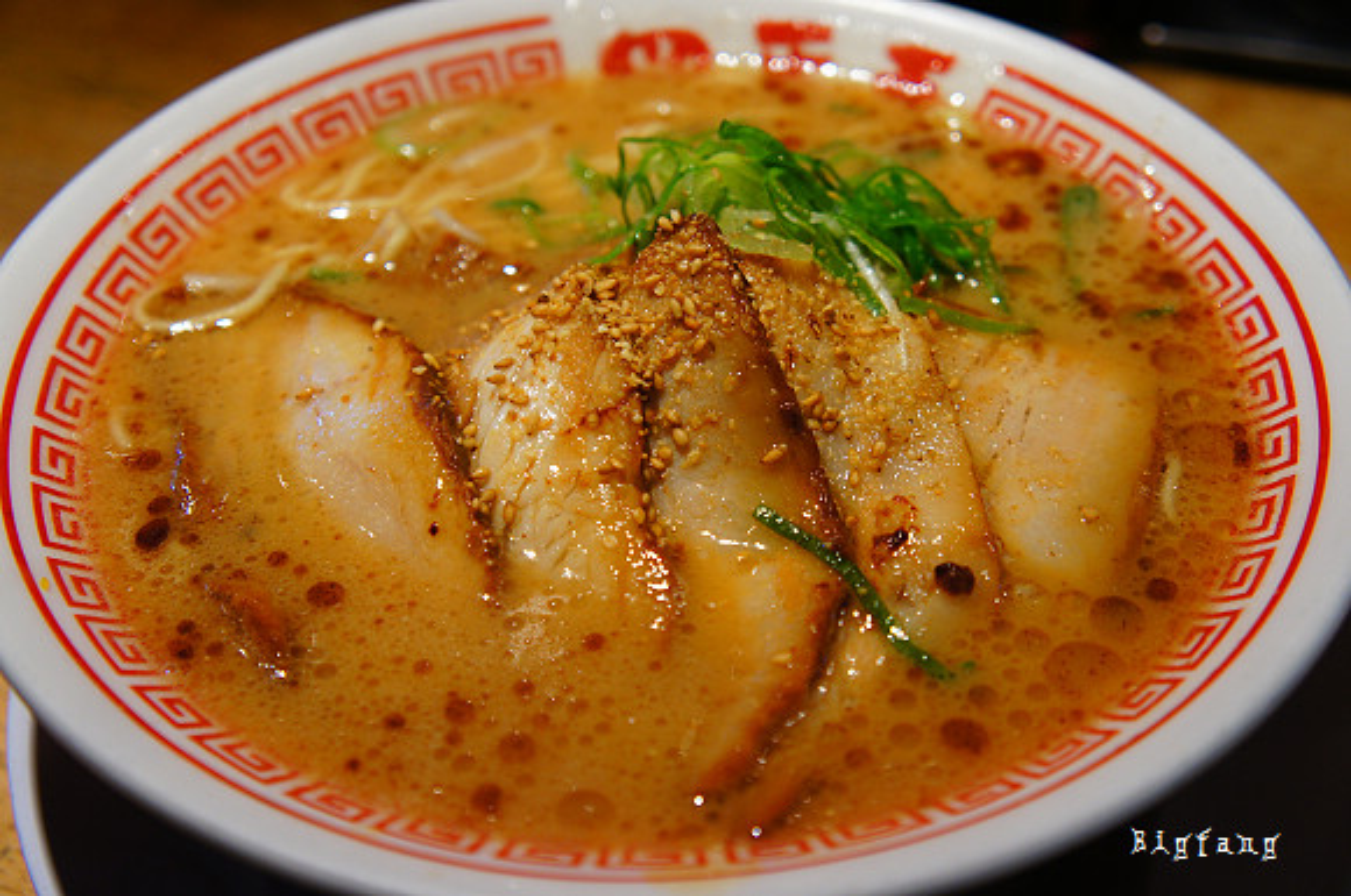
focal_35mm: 48
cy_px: 448
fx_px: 1799
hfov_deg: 41.2
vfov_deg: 28.0
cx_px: 676
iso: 400
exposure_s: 1/50
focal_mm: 32
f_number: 4.5
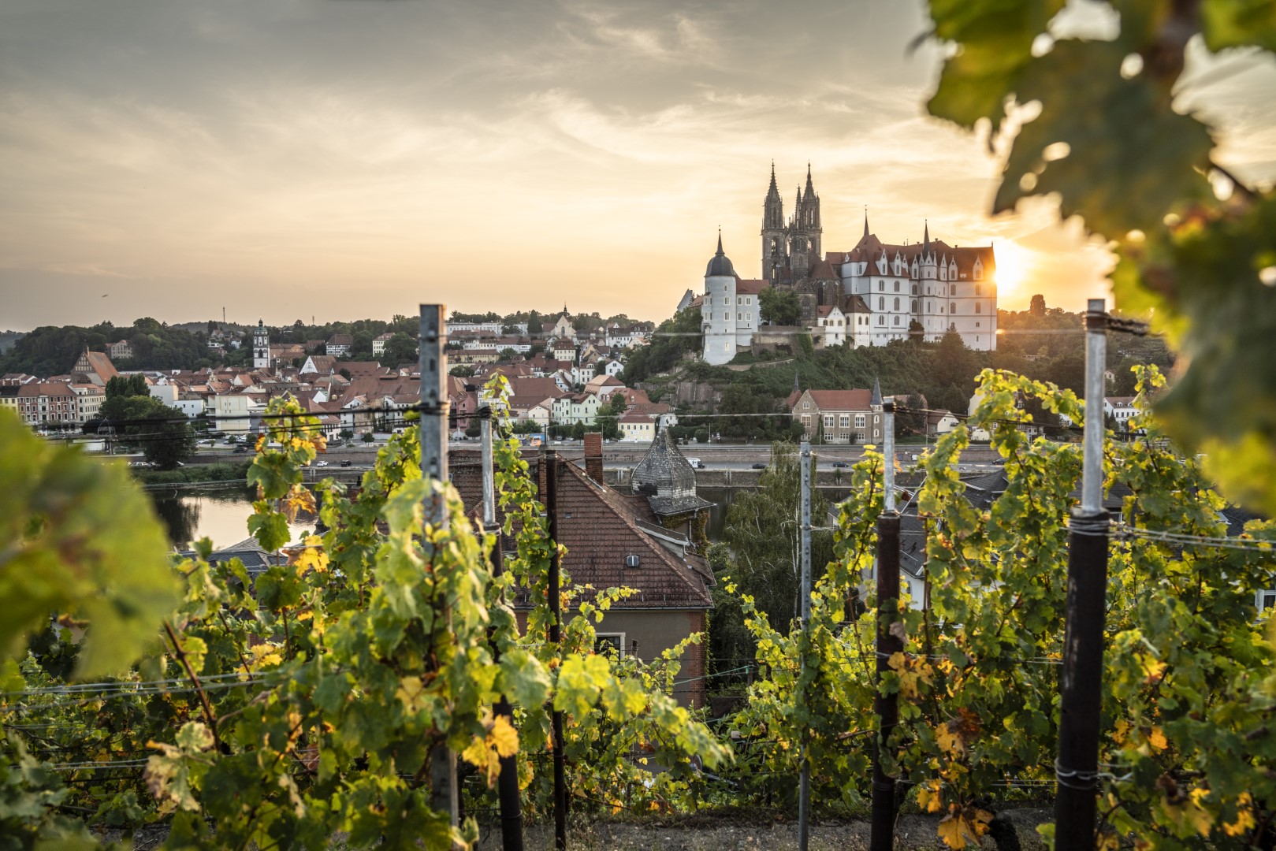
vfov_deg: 51.3
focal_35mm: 25
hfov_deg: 71.5
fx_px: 886
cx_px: 638
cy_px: 426
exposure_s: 1/250
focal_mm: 25
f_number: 4.5
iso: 100
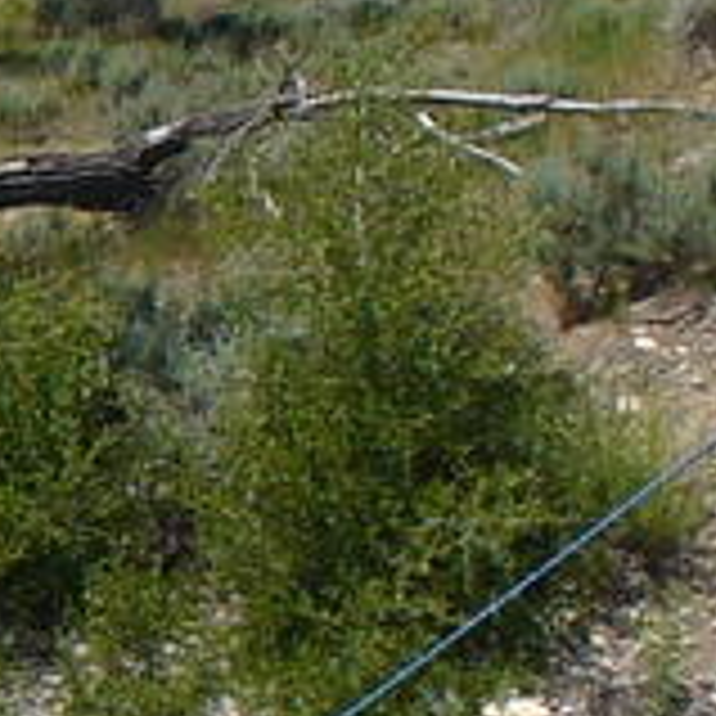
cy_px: 540
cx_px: -883
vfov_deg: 6.4
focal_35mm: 275
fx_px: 6435
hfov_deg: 6.1
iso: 80
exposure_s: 1/400
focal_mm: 6.1
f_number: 5.6
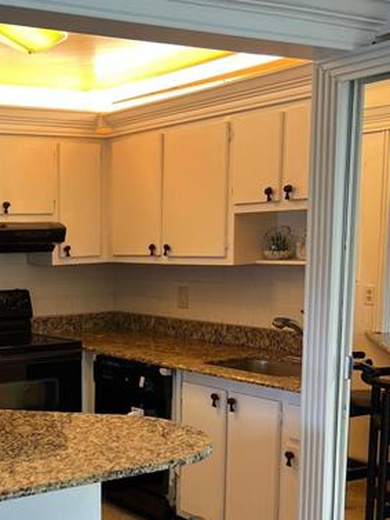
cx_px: 3
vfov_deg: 35.7
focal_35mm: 53
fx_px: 796
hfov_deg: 26.1
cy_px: 354
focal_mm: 5.7
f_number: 1.5
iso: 80
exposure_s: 1/60
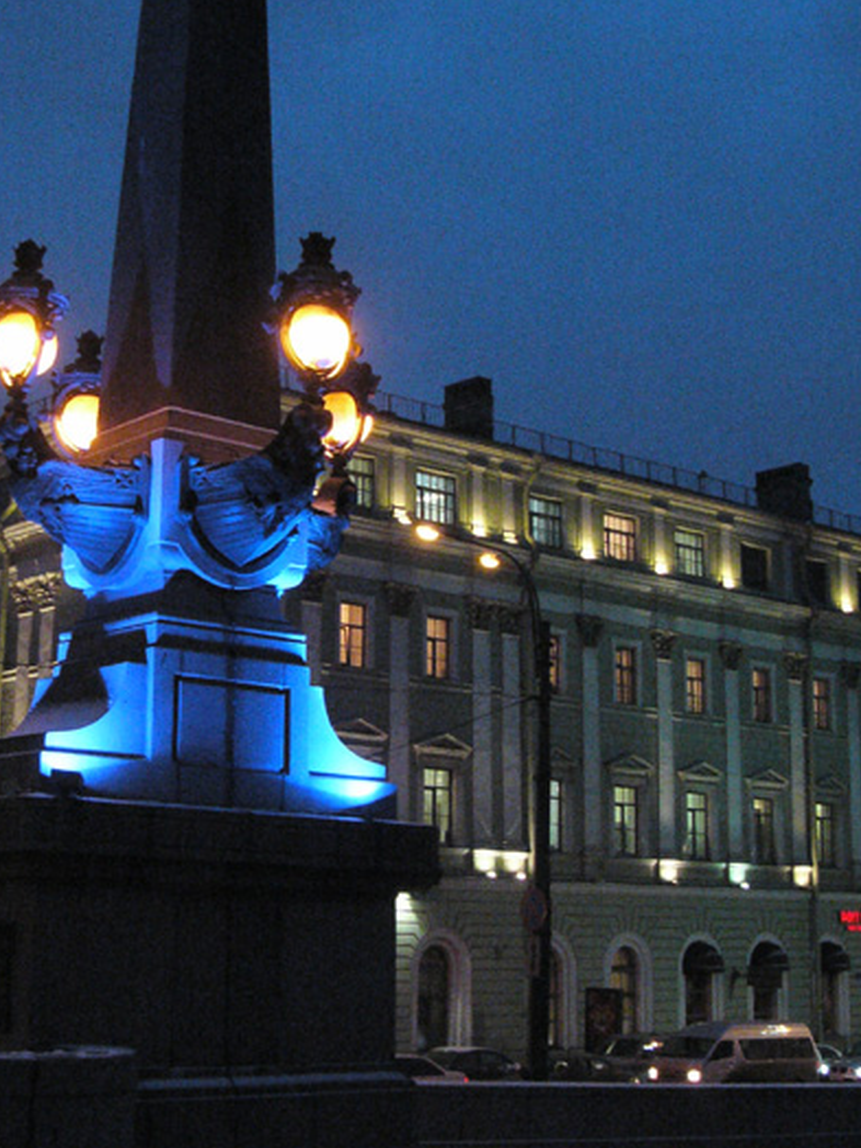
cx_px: 278
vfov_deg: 34.8
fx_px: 1824
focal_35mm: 55
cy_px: 445
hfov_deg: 26.4
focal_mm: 6
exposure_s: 1/25
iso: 400
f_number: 2.8
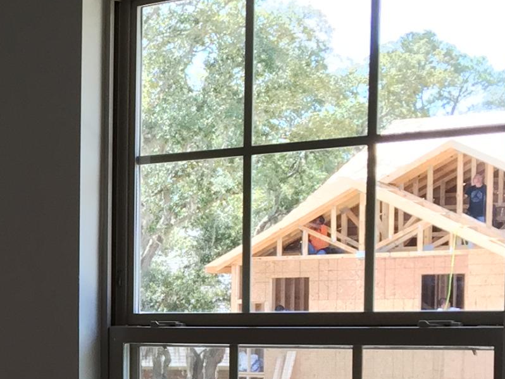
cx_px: -281
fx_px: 1591
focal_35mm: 109
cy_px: 401
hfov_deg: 16.3
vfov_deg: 13.4
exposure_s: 1/120
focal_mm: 4.15
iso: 50
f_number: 2.2
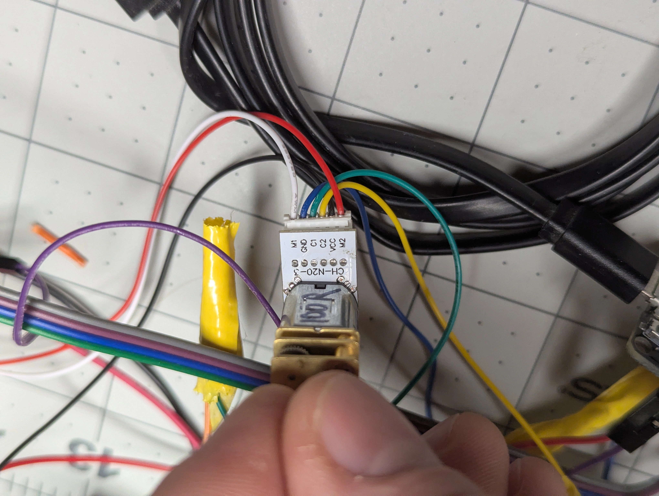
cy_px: 248
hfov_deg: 39.6
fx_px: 915
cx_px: 330
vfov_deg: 30.3
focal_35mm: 48
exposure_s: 1/147
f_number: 1.85
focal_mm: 6.81
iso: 359
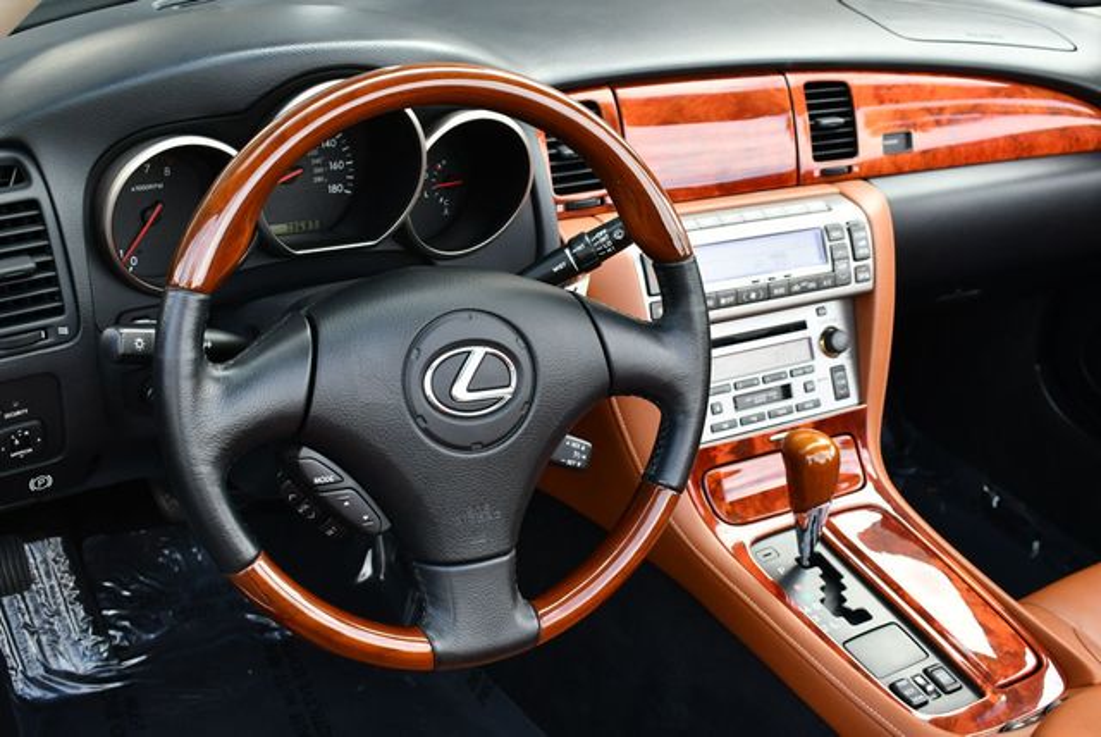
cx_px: 550
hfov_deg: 44.5
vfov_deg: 30.6
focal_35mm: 44
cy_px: 368
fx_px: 1347
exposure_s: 1/250
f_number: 4.5
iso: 400
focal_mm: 22
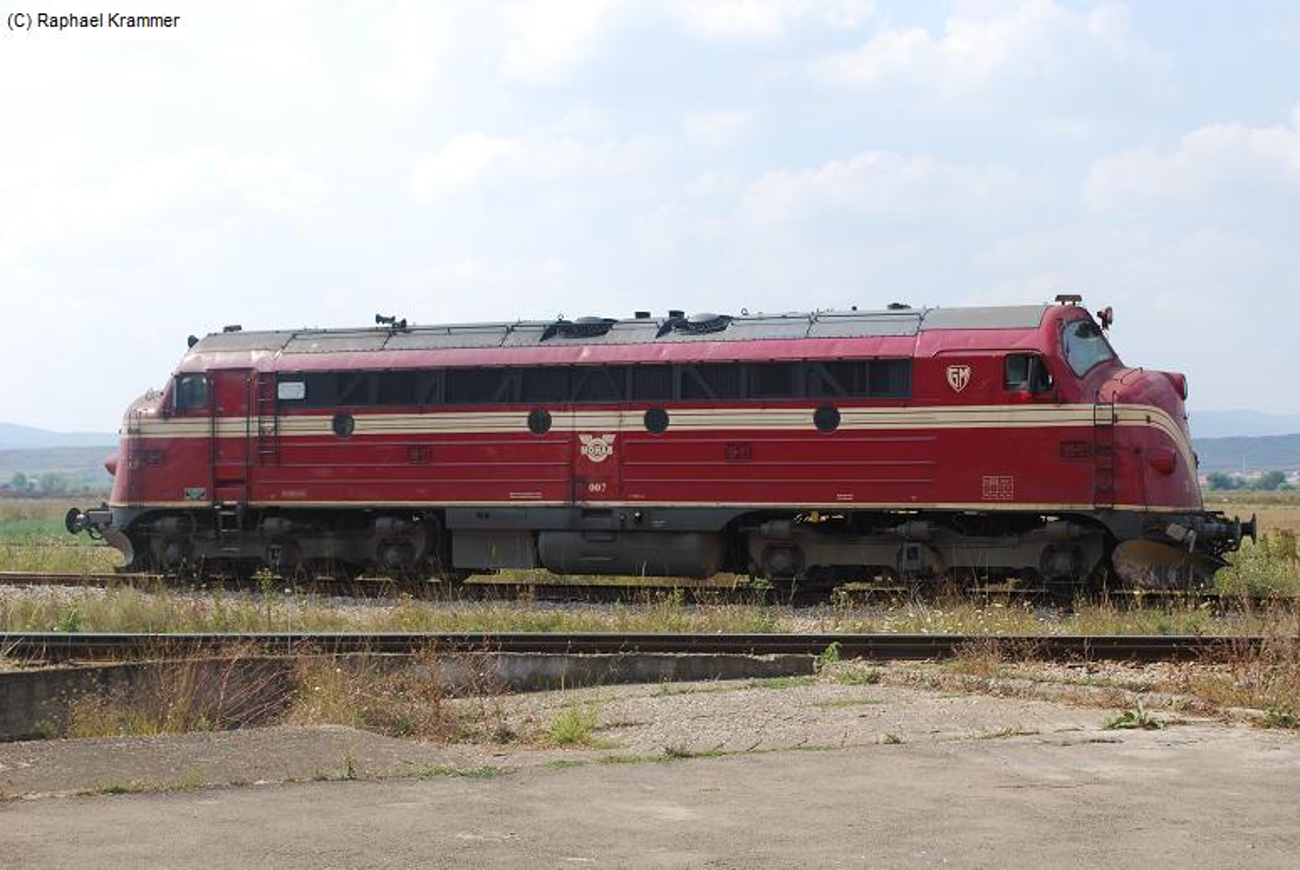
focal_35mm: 57
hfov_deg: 35.0
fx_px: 2061
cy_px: 435
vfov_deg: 23.9
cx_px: 650
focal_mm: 38
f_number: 7.1
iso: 100
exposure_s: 1/200
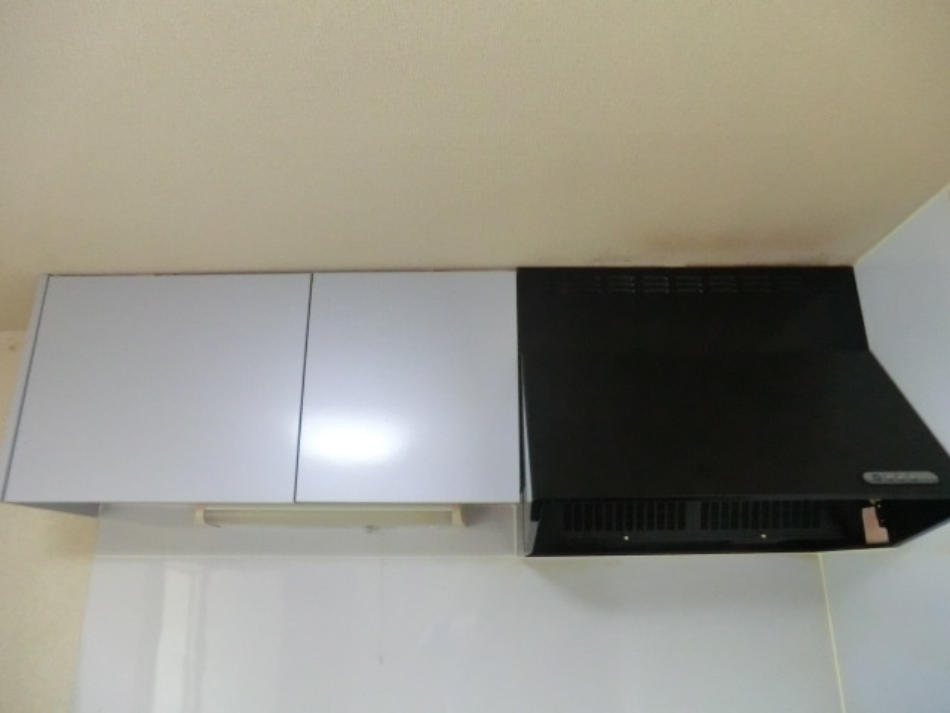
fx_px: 659
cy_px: 356
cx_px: 475
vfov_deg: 56.8
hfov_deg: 71.6
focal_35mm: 24
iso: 800
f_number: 3.2
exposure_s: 1/60
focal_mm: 4.3
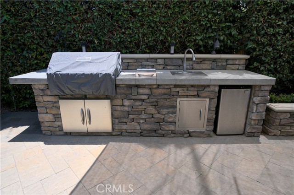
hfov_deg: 81.2
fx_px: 171
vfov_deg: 59.4
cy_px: 98
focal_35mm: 21
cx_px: 147
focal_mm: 21
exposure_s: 1/160
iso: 100
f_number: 6.3
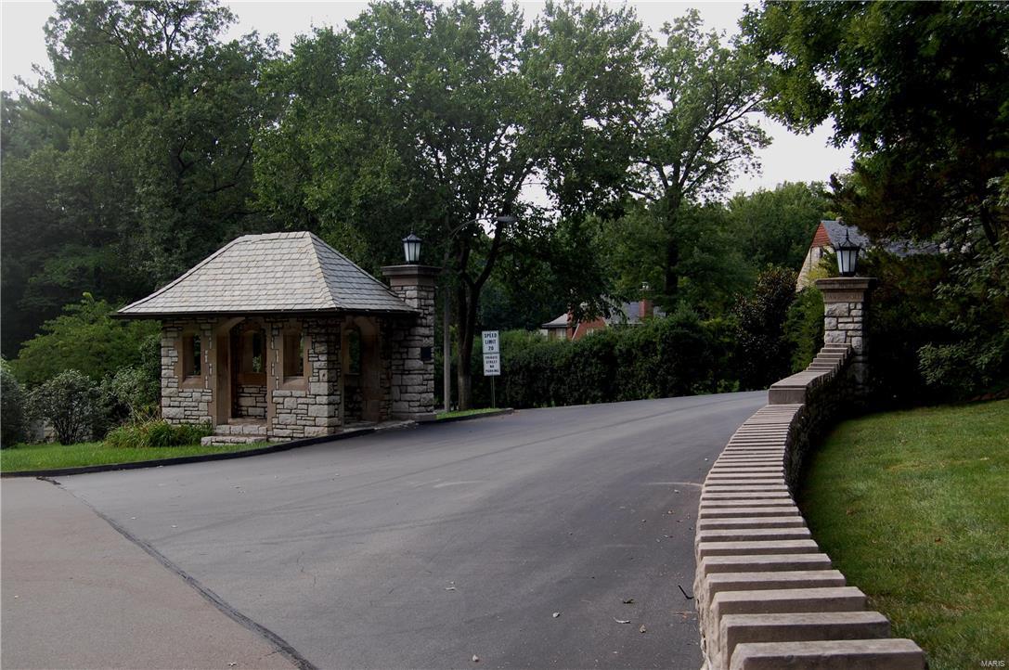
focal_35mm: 42
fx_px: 1176
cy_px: 335
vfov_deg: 31.8
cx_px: 504
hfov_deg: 46.4
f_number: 6.3
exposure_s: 1/160
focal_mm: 28
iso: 200
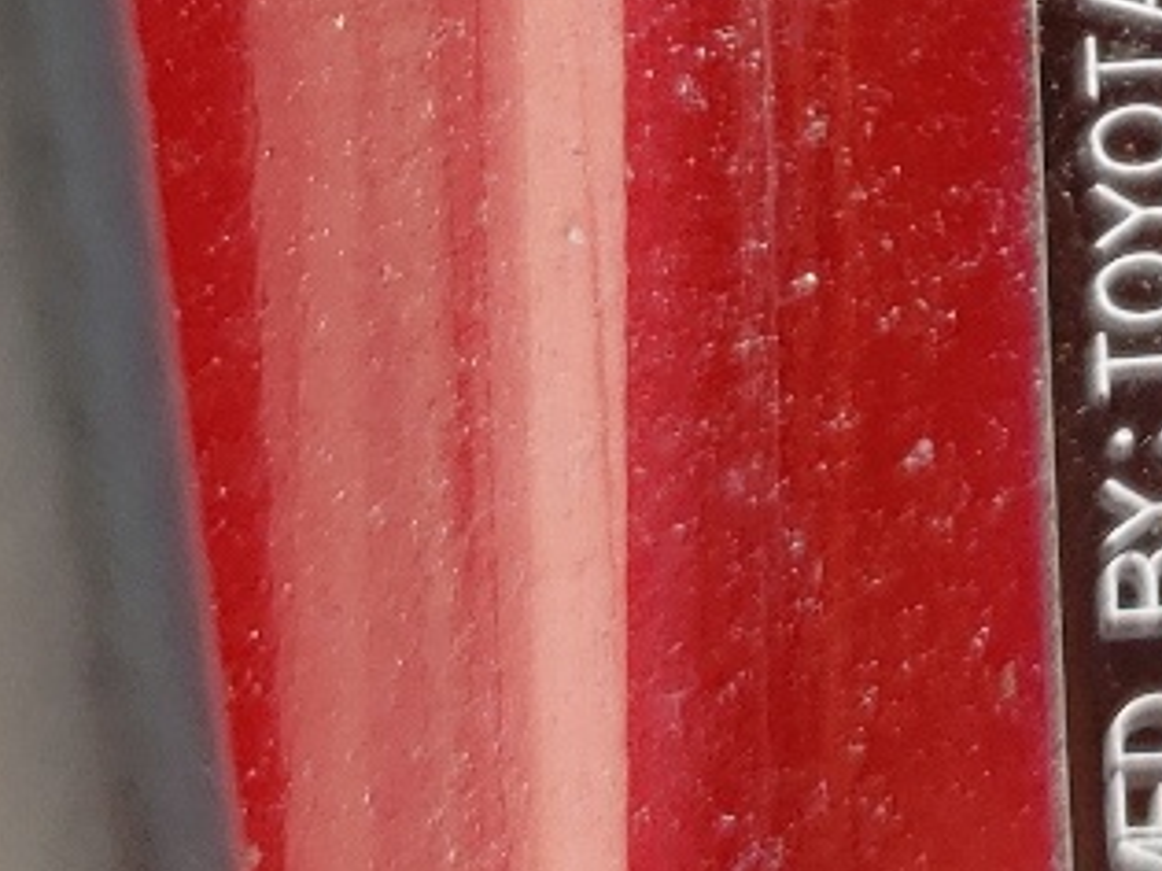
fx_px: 4429
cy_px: -731
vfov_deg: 10.5
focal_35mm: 132
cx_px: 1571
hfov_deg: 14.3
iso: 50
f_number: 1.5
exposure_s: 1/217
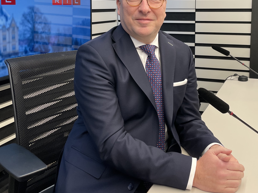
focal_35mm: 43
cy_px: 53
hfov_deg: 43.7
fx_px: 320
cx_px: 154
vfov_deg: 33.1
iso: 100
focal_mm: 4.2
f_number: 1.6
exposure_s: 1/78
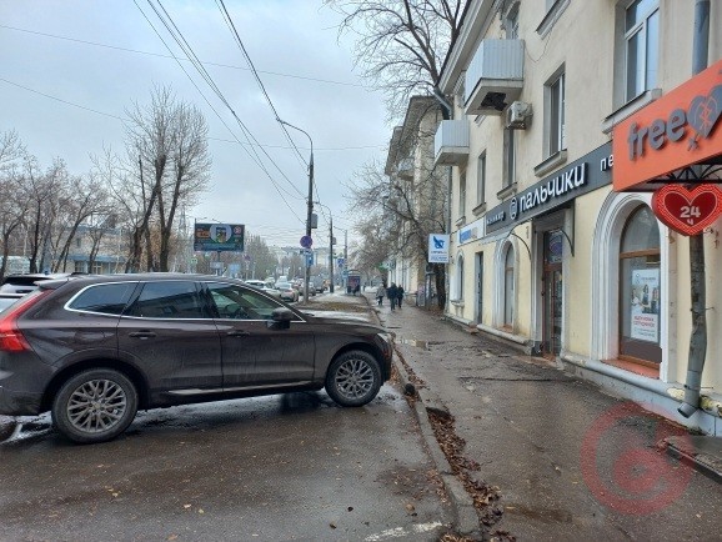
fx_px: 522
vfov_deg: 54.9
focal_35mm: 25
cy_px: 271
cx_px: 361
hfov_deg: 69.4
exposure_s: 1/100
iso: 25
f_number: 1.8
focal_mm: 4.6
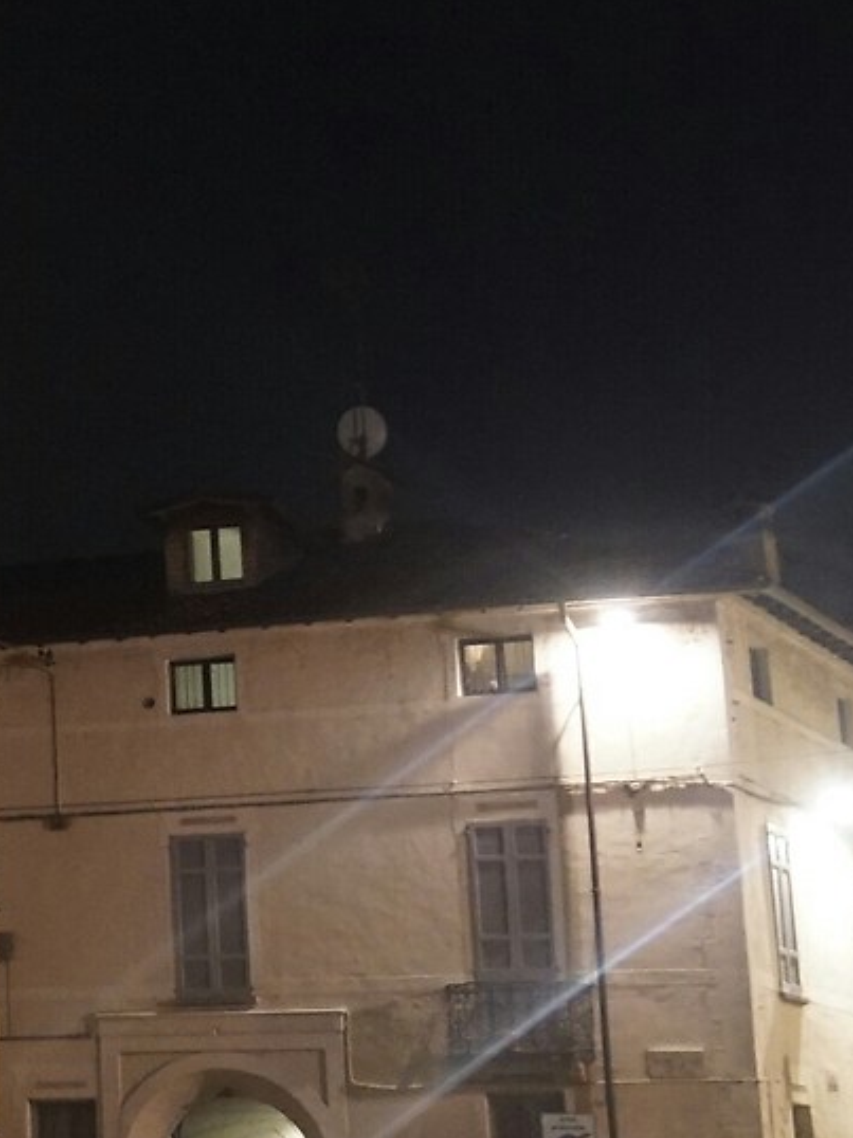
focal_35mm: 103
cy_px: 227
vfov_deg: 18.9
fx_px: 3387
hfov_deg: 13.0
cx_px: -690
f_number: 3.5
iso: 1000
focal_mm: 16
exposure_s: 1/3
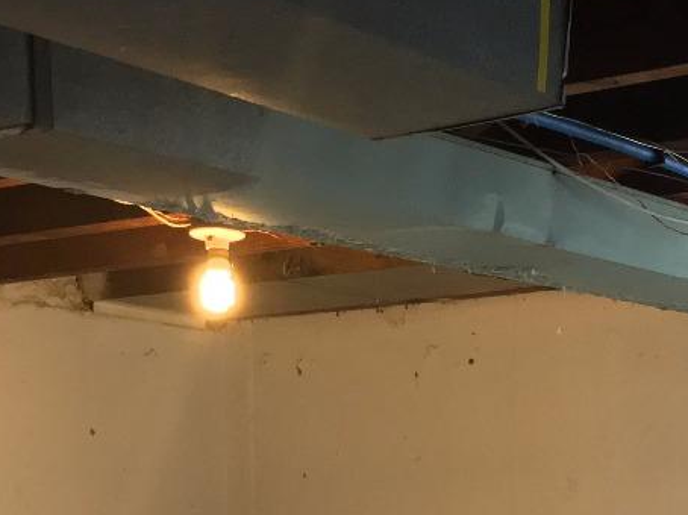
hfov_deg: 21.2
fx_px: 1828
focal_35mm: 92
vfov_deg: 15.0
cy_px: 753
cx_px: 494
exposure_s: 1/30
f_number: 2.2
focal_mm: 4.15
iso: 200
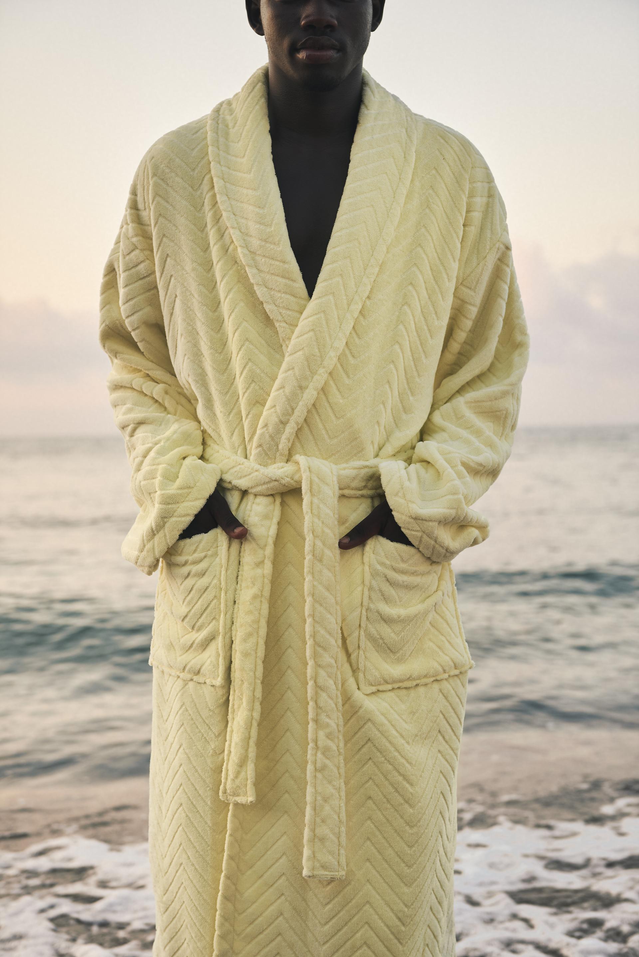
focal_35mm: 56
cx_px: 320
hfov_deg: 24.2
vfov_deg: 35.6
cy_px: 478
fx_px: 1489
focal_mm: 56
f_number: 3.5
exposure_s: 1/200
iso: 400
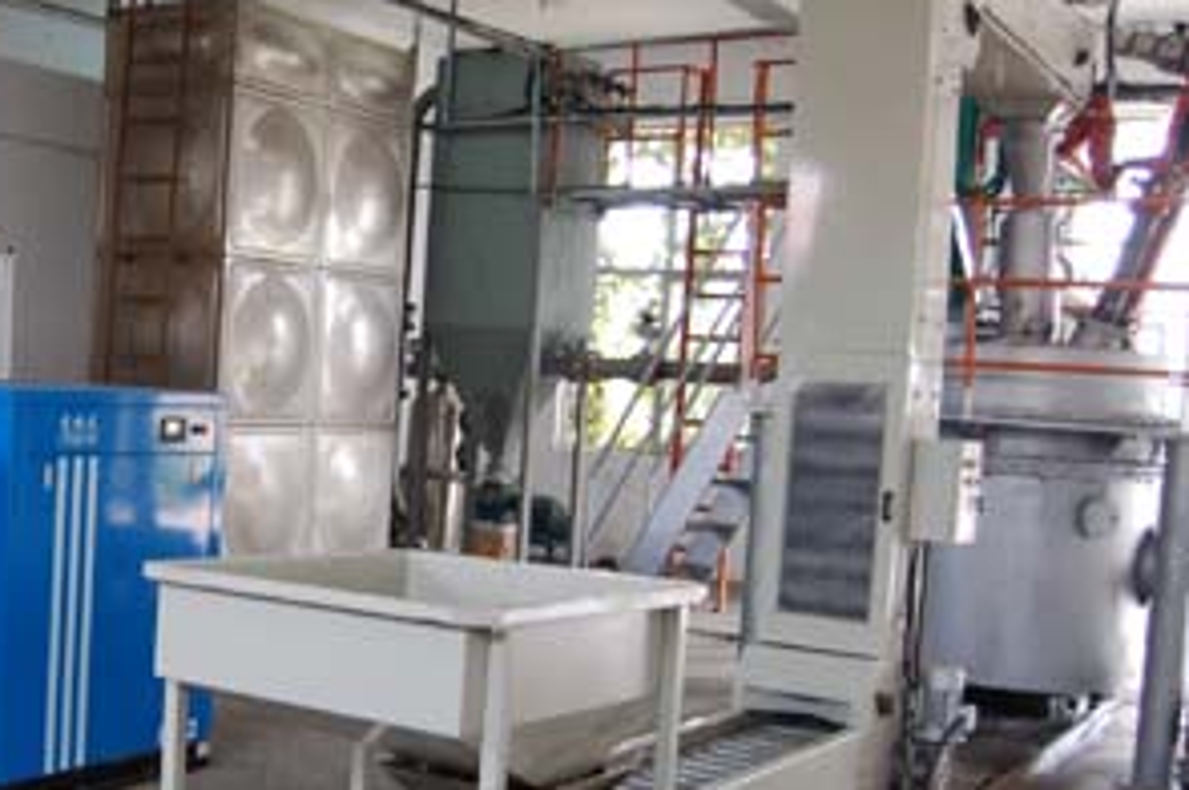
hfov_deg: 37.9
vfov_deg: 26.9
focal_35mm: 50
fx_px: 1650
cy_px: 441
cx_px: 206
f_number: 3.5
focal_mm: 18
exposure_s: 1/20
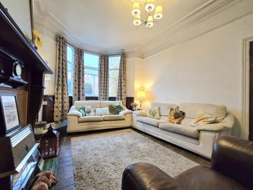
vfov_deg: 89.9
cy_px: 95
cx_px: 126
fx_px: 95
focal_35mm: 13
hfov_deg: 106.2
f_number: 2.2
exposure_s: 1/50.3
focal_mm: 2.2
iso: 250
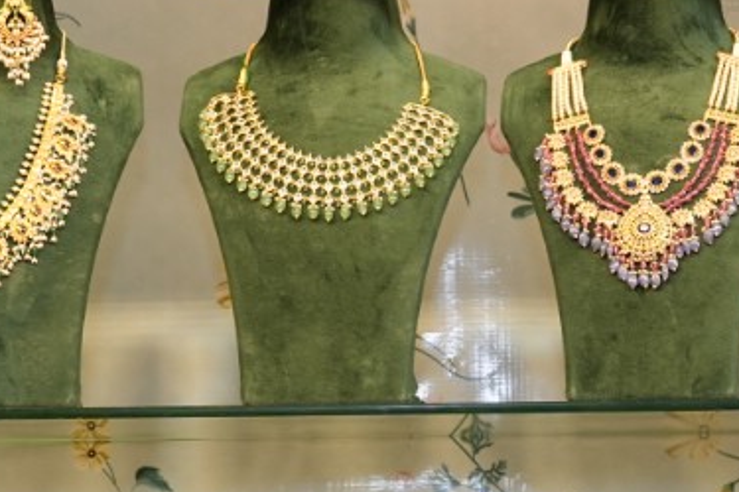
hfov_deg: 13.2
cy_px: 678
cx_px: 438
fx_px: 3186
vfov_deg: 8.7
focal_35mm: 155
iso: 500
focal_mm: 41.6
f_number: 5
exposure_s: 1/125
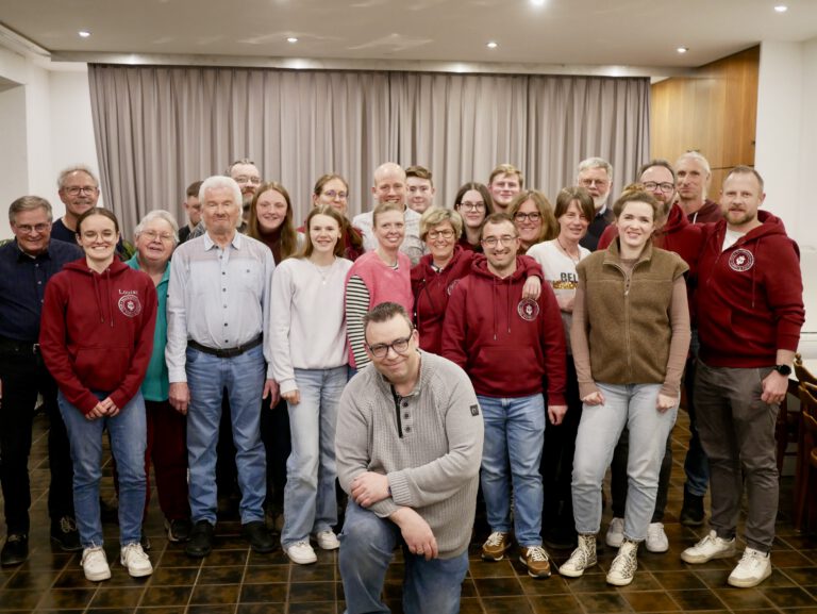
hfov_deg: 46.8
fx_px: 945
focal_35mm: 40
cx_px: 408
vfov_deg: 36.0
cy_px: 307
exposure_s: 1/60
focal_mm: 20
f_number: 1.7
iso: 1000
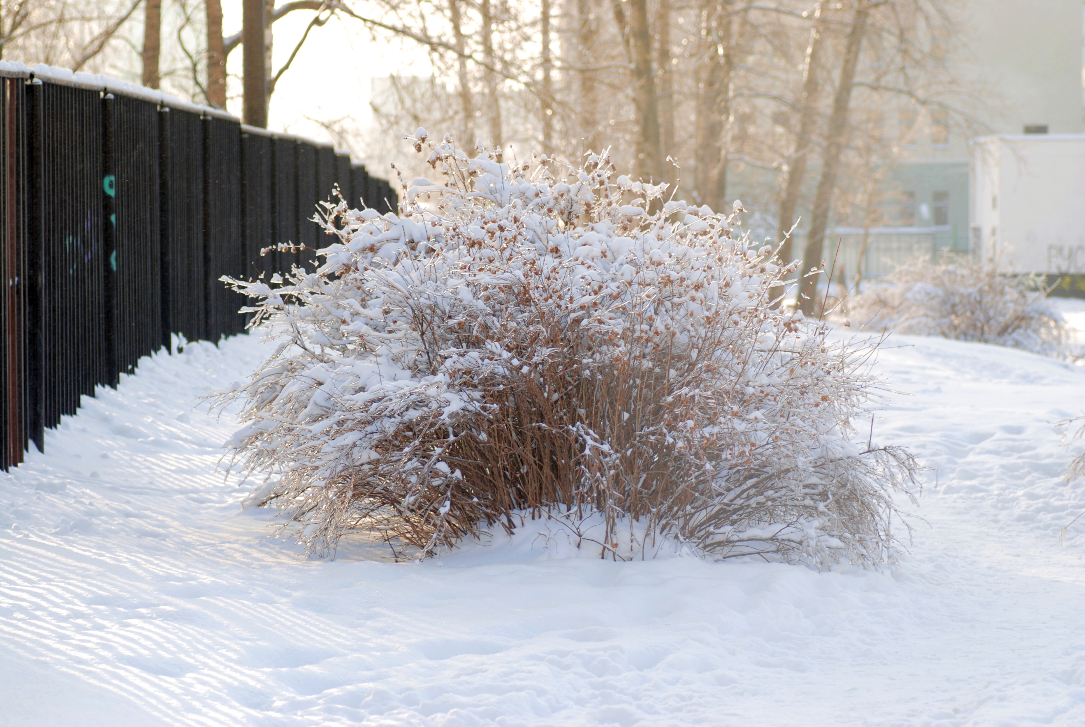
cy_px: 364
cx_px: 542
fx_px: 4074
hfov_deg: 15.2
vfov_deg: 10.2
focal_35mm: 135
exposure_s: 1/160
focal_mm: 90
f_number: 5
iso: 100
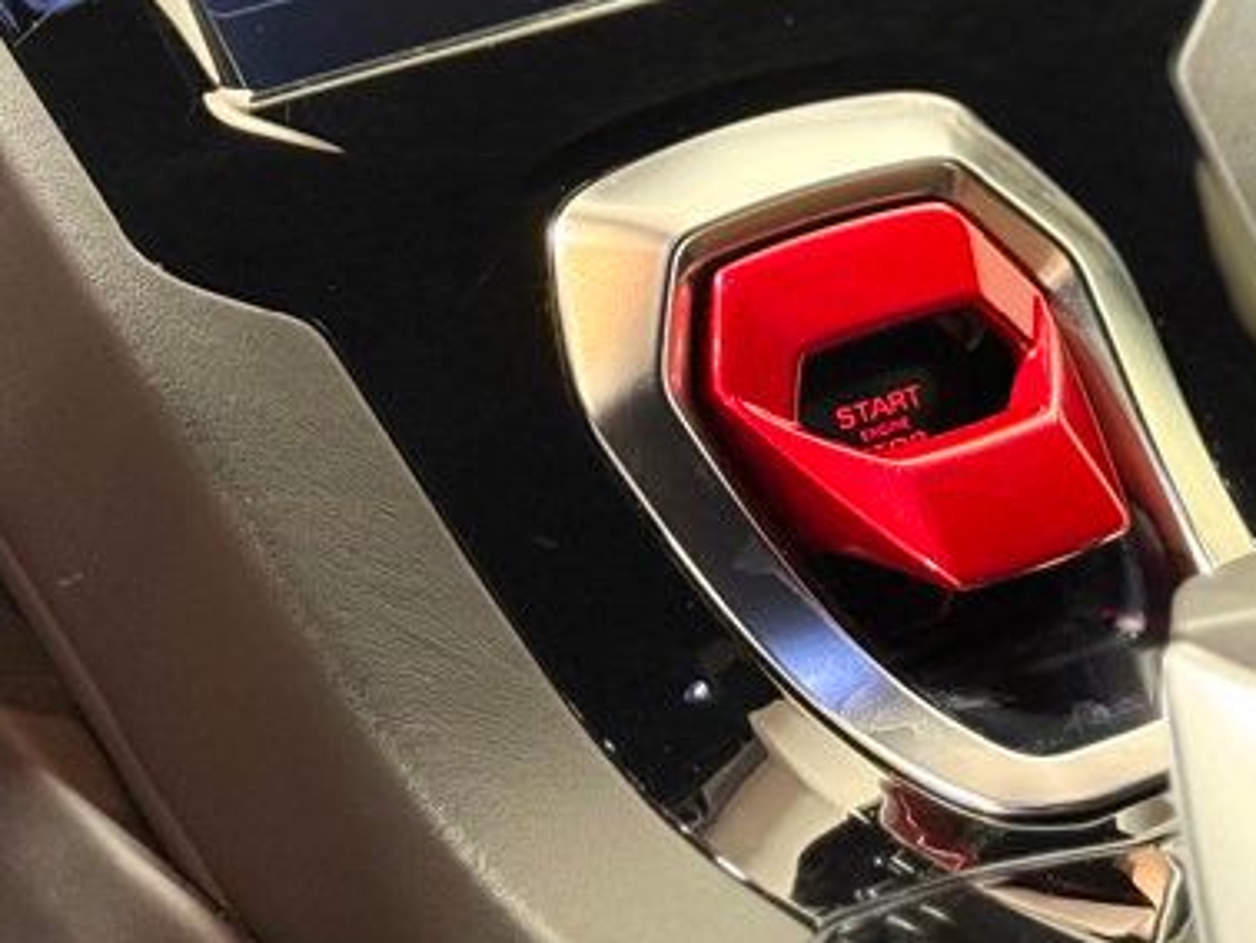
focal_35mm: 130
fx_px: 4720
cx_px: 957
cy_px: -139
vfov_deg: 11.2
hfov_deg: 15.1
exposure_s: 1/30
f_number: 1.78
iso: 500
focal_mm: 6.76
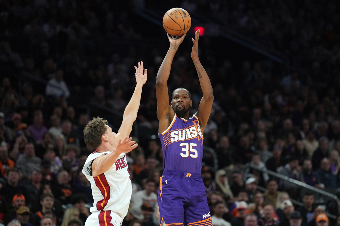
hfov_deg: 10.3
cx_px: 170
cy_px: 113
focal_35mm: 200
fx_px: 1889
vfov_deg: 6.9
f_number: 3.2
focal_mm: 200
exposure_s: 1/1250
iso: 2500
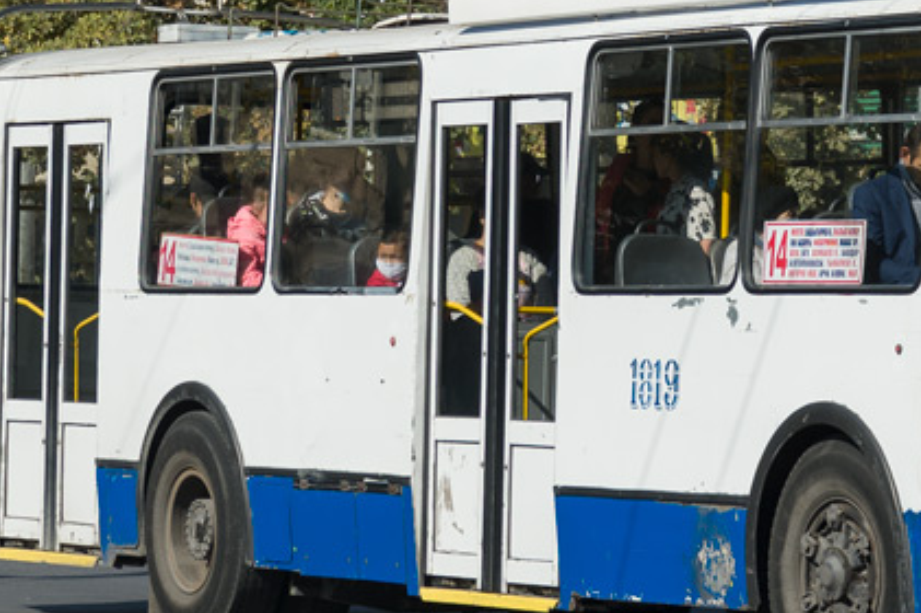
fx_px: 5470
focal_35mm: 214
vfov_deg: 6.4
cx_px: 840
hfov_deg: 9.6
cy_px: -18
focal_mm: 50
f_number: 6.3
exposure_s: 1/1000
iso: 160
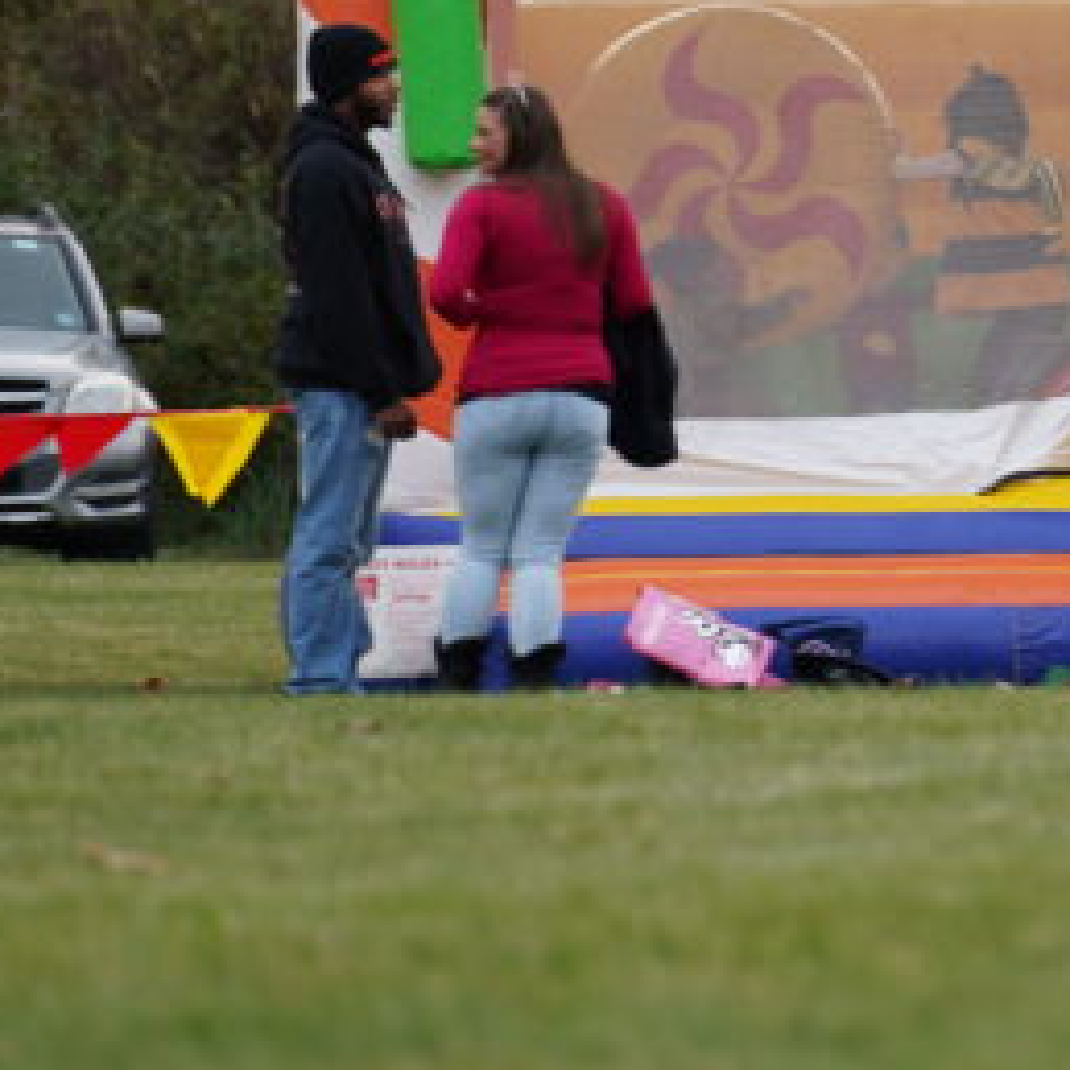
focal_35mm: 505
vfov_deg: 3.5
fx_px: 17661
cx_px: 1293
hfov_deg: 3.5
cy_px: 72
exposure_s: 1/160
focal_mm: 150
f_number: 2.8
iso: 160
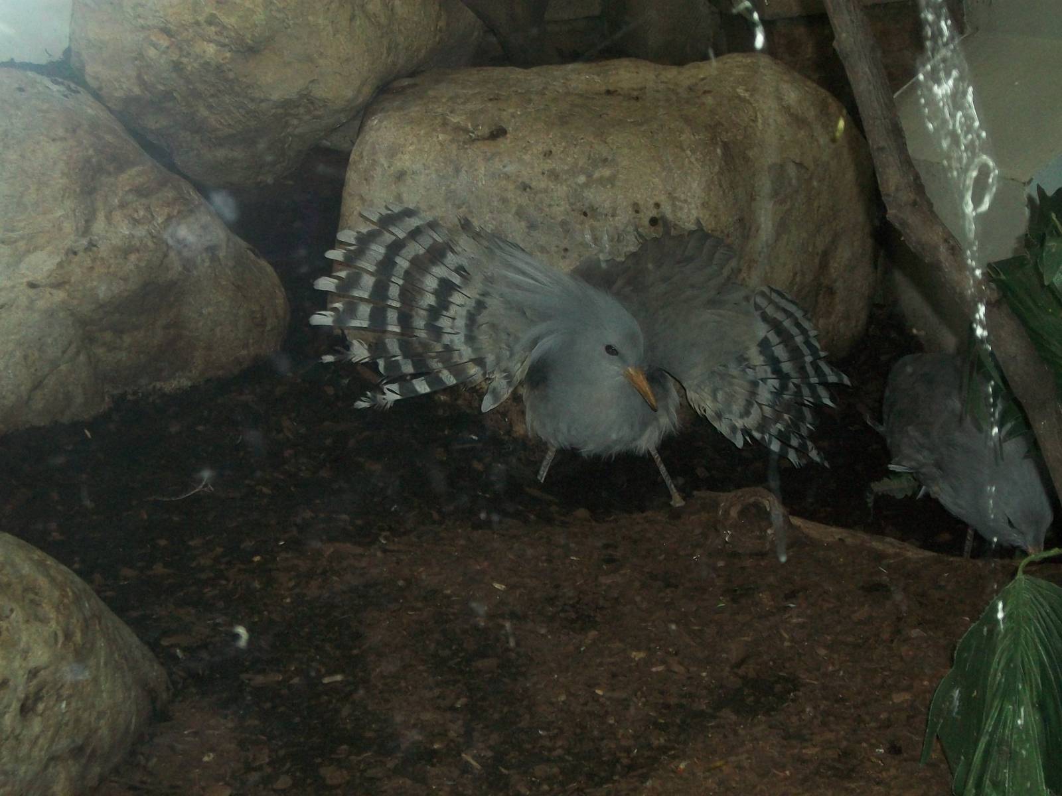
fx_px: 2362
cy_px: 398
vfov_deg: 19.1
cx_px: 531
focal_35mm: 77
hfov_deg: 25.3
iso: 240
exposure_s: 1/50
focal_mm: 13.7
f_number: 4.6
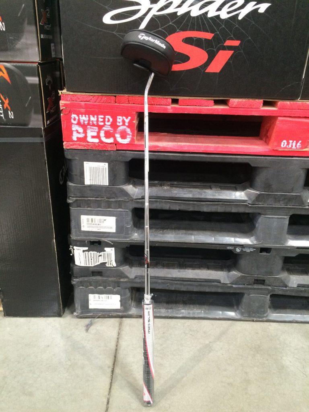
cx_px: 154
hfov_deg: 48.2
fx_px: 345
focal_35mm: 29
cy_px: 206
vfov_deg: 61.7
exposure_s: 1/30
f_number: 2.2
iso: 200
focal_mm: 4.15
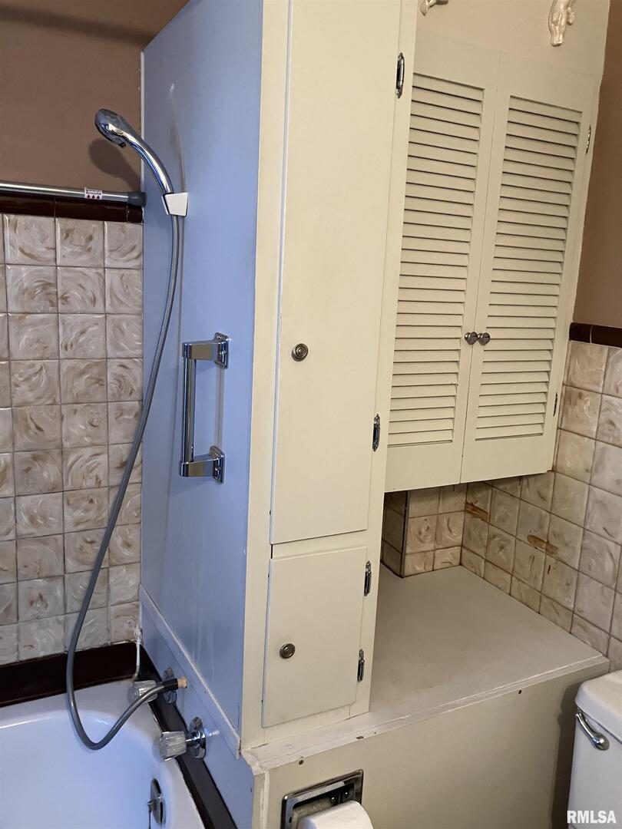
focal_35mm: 28
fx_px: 671
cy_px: 414
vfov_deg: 63.4
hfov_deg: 49.7
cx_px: 311
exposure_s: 1/60
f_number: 1.8
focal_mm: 3.99
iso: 250
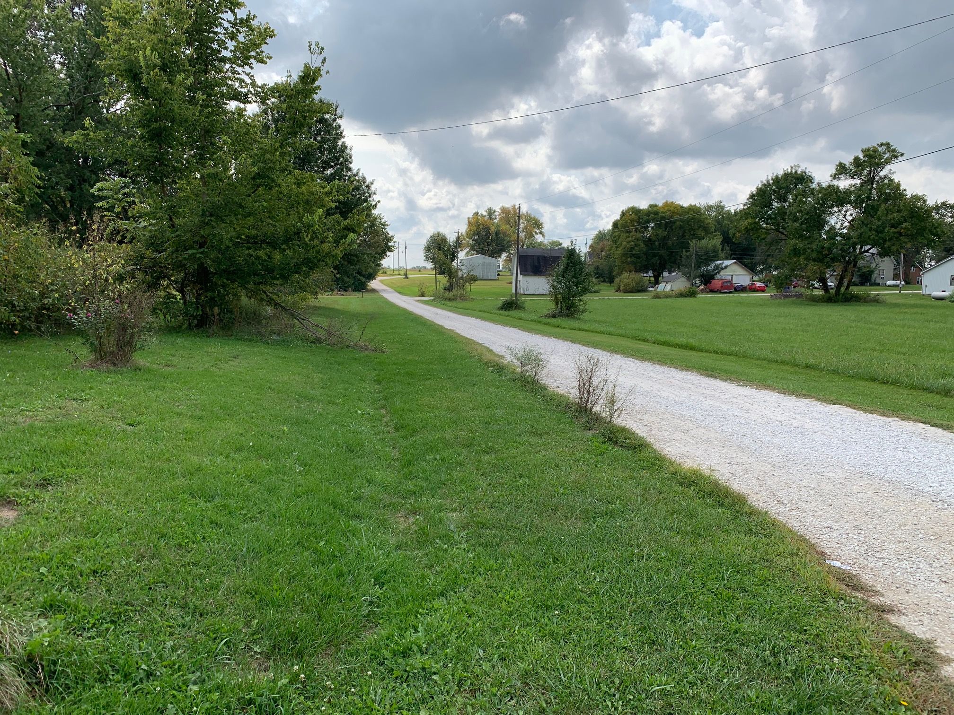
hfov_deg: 67.3
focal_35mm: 26
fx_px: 717
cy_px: 358
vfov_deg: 53.1
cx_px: 477
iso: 25
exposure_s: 1/2421
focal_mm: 4.25
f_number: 1.8
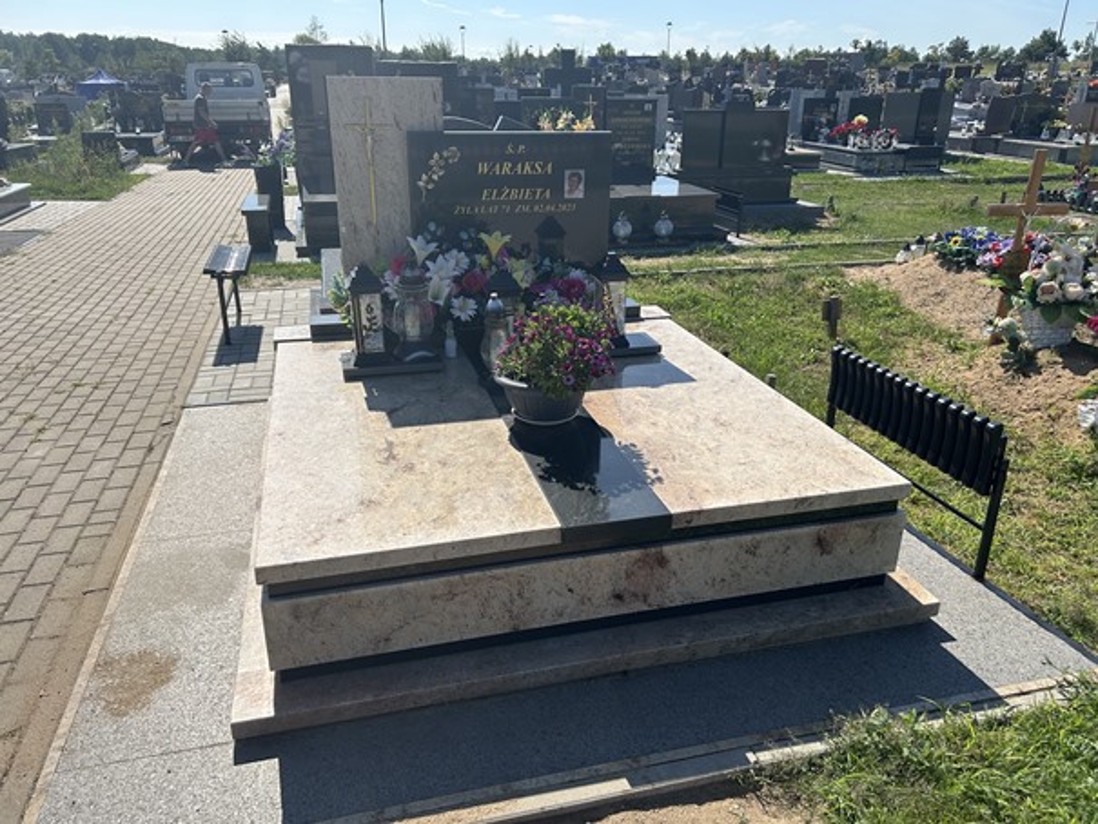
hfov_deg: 67.3
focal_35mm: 26
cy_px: 412
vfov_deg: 53.1
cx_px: 549
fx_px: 825
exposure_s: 1/4831
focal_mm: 5.7
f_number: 1.5
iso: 50
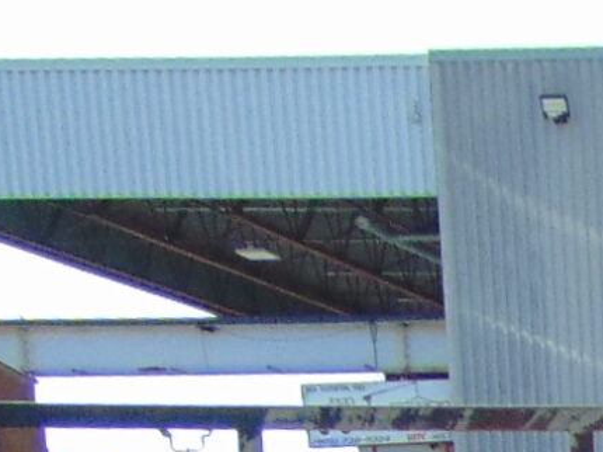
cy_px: 1341
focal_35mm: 149
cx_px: 1174
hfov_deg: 11.9
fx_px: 2594
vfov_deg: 8.4
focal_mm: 4.5
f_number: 3
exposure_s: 1/640
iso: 80
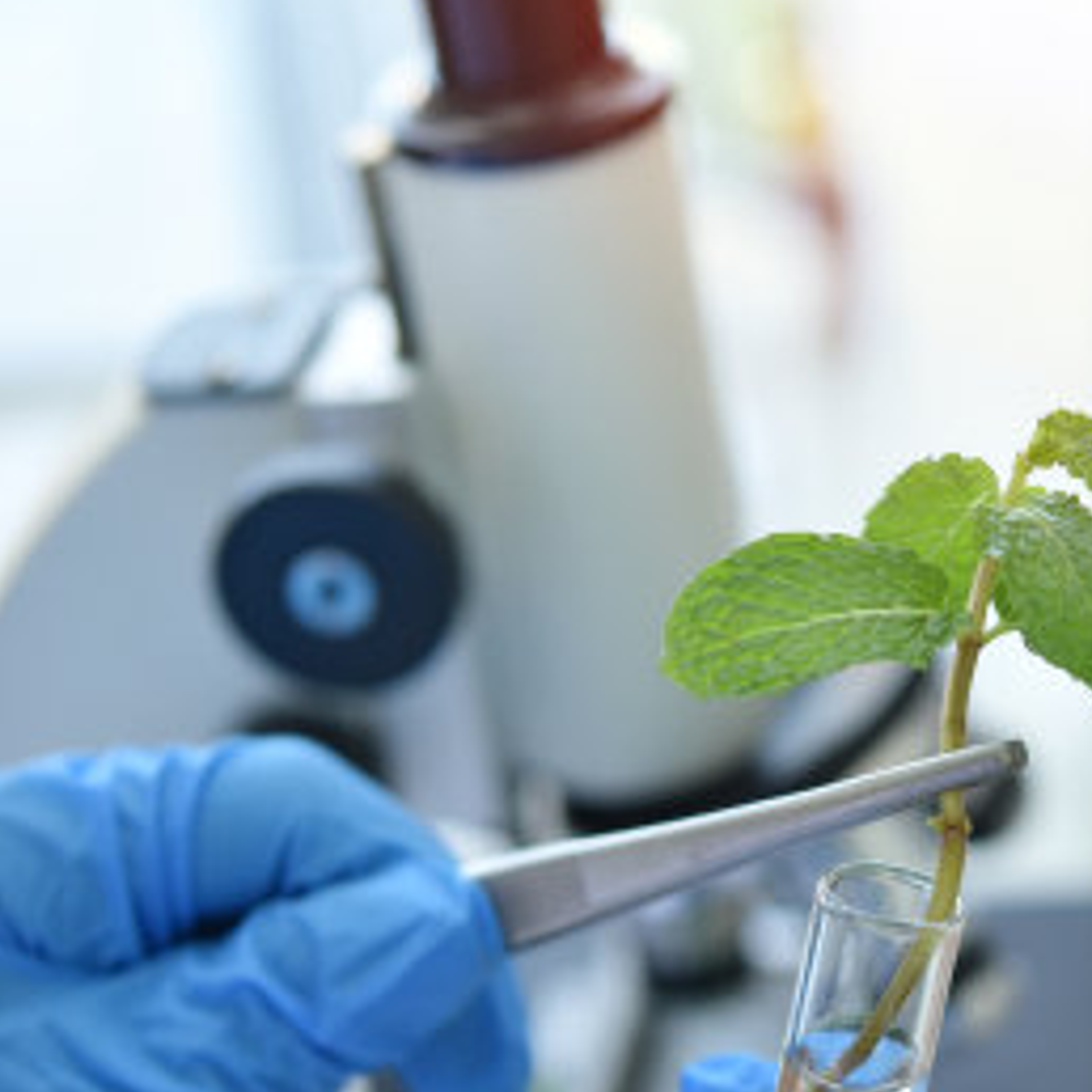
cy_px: 741
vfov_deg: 14.4
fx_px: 4319
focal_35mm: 121
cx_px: 817
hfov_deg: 14.4
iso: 200
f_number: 3.5
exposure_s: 1/160
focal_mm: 60
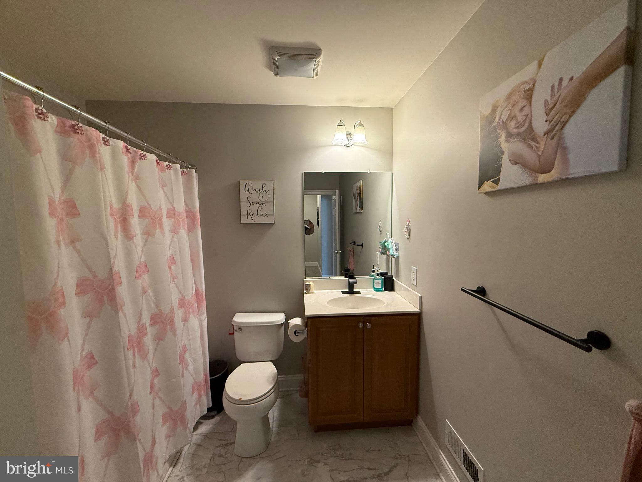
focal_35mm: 14
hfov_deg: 102.1
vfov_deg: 85.7
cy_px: 241
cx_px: 321
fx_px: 260
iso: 320
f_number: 2.2
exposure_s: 1/120
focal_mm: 2.22
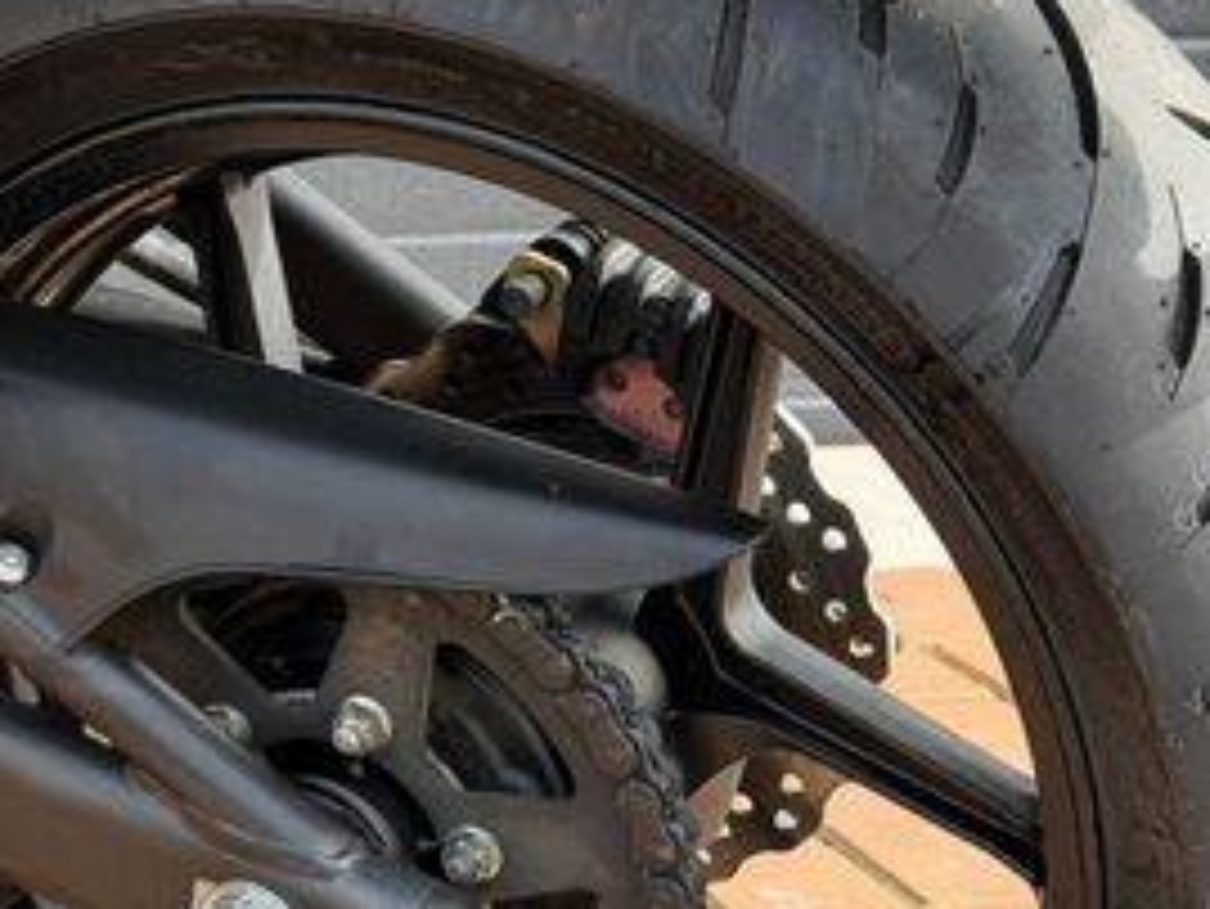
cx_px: -36
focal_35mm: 114
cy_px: 846
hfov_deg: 16.8
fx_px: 3987
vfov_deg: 12.9
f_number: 1.78
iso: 64
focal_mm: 6.76
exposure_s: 1/681
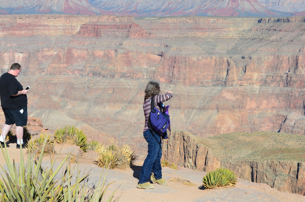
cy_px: 101
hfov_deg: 24.7
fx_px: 698
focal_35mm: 82
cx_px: 152
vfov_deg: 16.5
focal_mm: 55
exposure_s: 1/160
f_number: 11
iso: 100
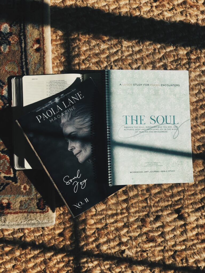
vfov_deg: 36.8
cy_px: 136
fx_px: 411
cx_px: 102
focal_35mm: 52
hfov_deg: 28.0
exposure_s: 1/842
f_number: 2.4
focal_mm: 6
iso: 16
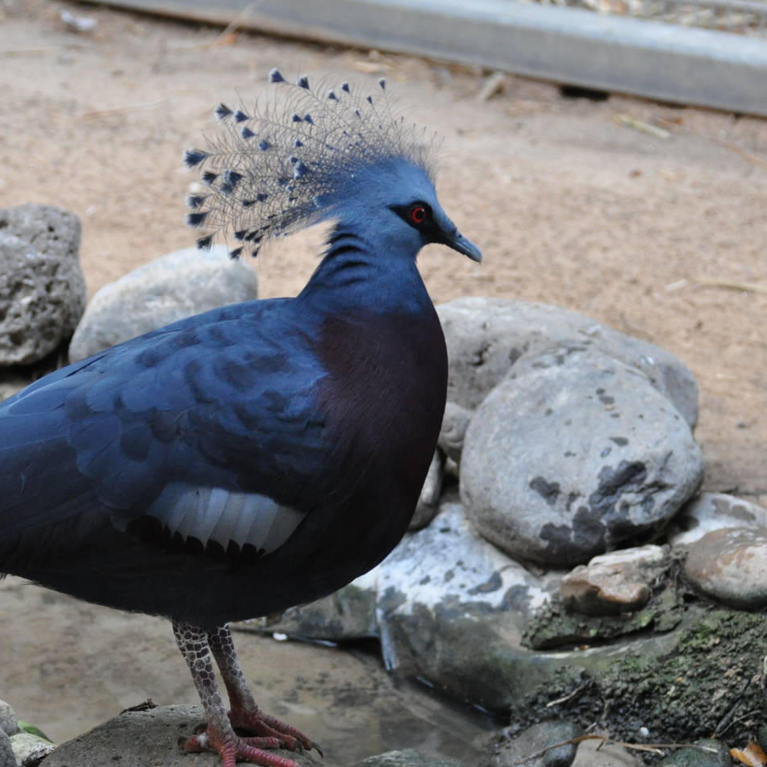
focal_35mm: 240
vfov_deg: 7.3
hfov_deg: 7.3
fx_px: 6016
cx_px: 238
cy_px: 389
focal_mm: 112
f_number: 5.6
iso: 1600
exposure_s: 1/25
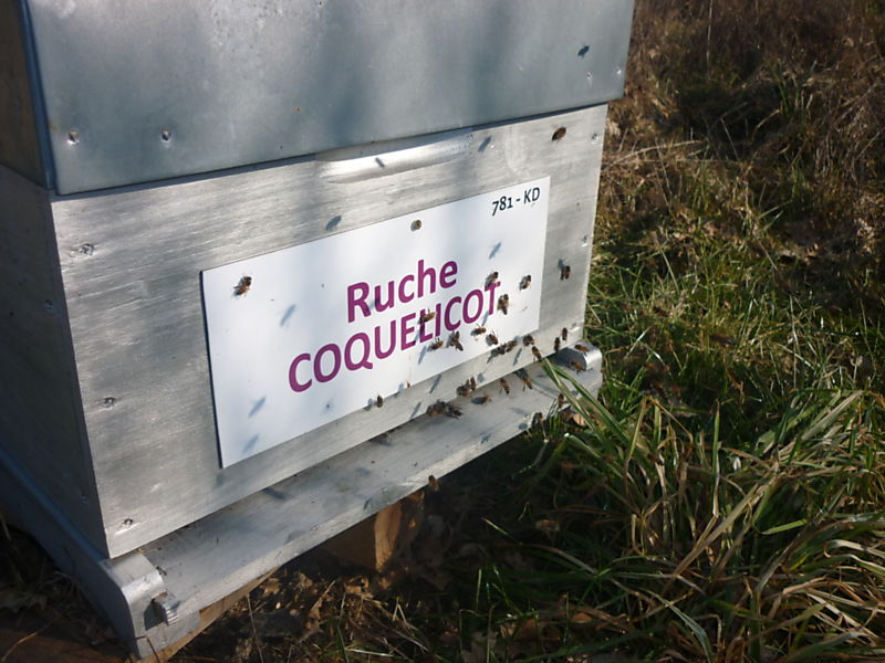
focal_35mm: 33
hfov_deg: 55.4
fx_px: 844
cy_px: 332
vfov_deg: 42.9
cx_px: 442
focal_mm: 5.5
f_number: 8
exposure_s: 1/250
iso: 100
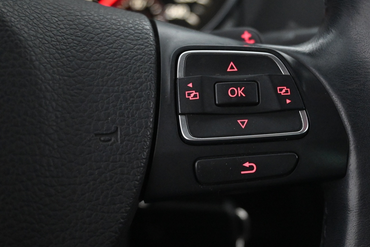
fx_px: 576
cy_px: 127
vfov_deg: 24.2
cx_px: 229
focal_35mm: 56
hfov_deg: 35.5
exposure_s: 1/50
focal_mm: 30
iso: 5600
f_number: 4.8
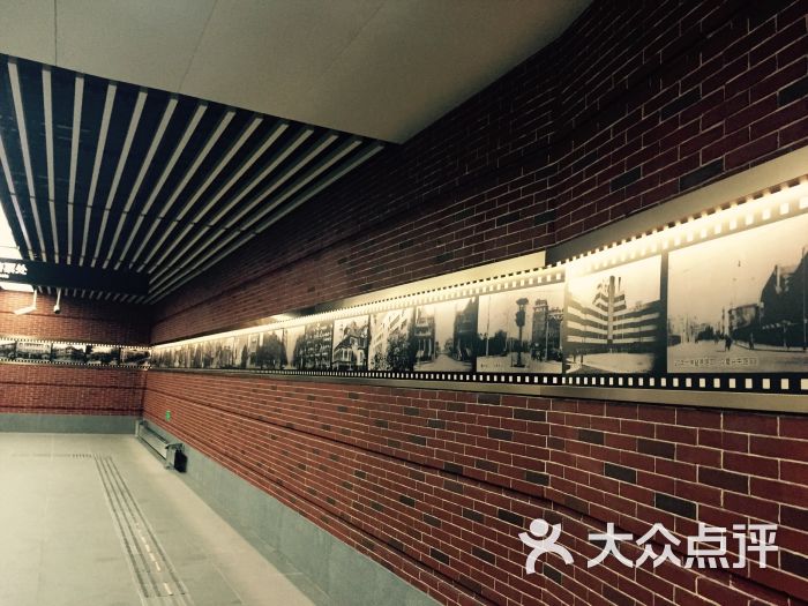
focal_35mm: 29
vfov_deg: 48.2
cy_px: 303
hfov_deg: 61.7
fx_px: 677
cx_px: 404
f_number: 2.2
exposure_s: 1/30
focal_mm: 4.15
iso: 250
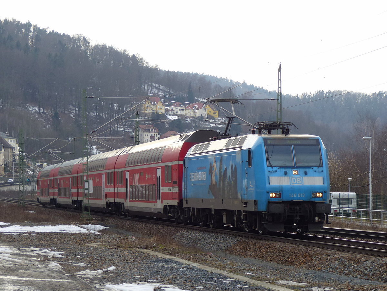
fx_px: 1487
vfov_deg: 11.1
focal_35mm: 133
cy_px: 146
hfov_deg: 14.8
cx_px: 194
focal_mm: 23.9
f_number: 2.8
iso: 100
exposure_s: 1/640
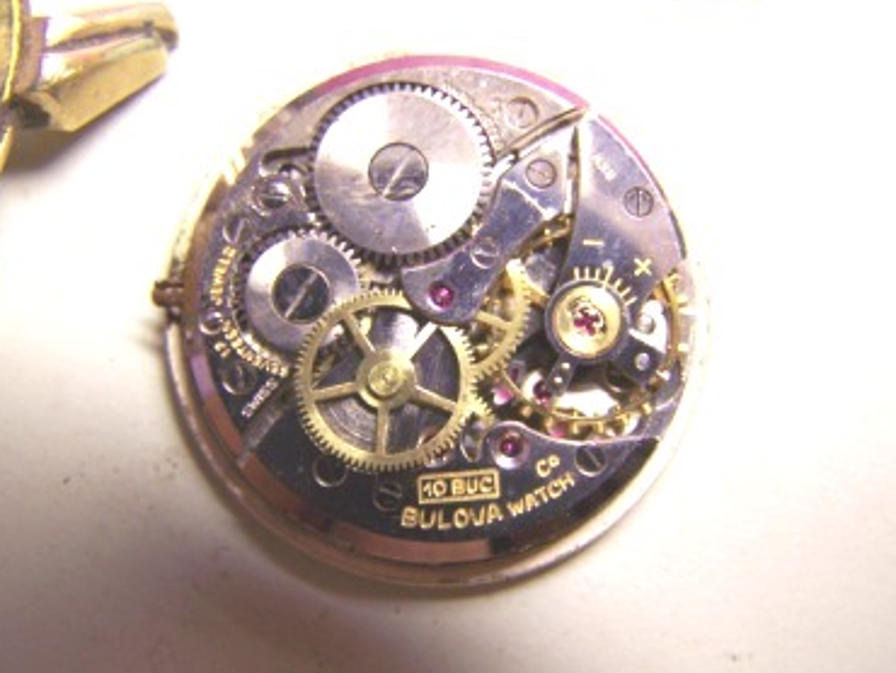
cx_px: 450
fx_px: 1191
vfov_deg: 31.5
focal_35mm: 46
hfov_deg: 41.2
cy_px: 358
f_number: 2.8
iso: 160
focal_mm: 6.3
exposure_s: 1/25
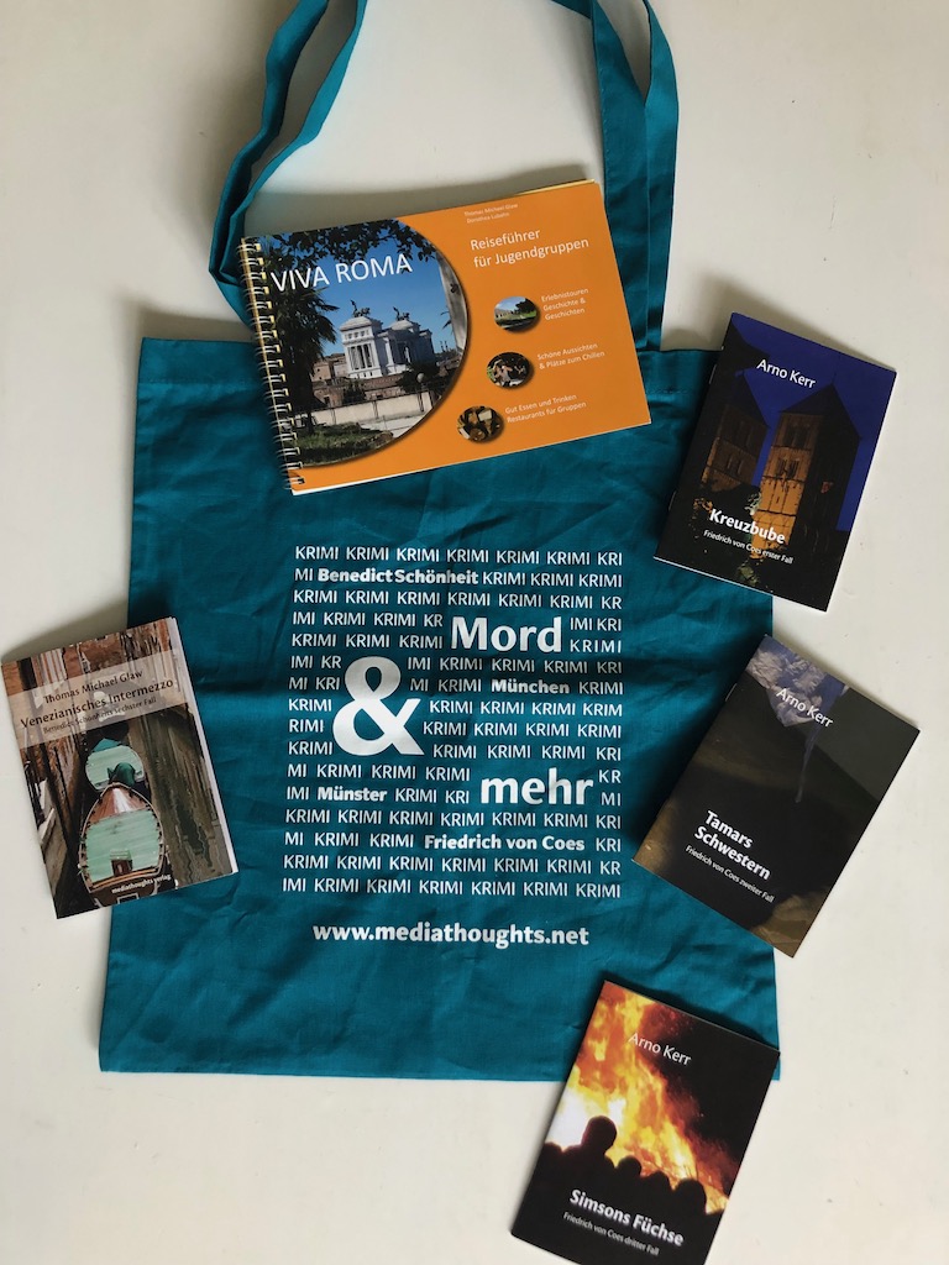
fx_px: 1023
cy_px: 632
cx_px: 474
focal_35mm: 28
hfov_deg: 49.7
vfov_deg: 63.4
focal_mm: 3.99
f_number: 1.8
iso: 64
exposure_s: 1/15
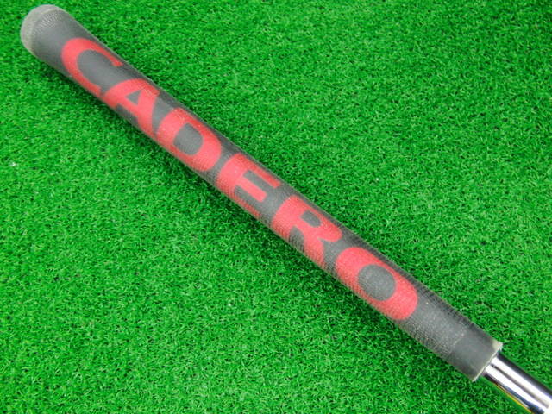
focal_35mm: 37
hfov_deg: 50.1
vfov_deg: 38.7
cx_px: 276
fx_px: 590
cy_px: 207
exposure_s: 1/25
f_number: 3.6
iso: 400
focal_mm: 6.42
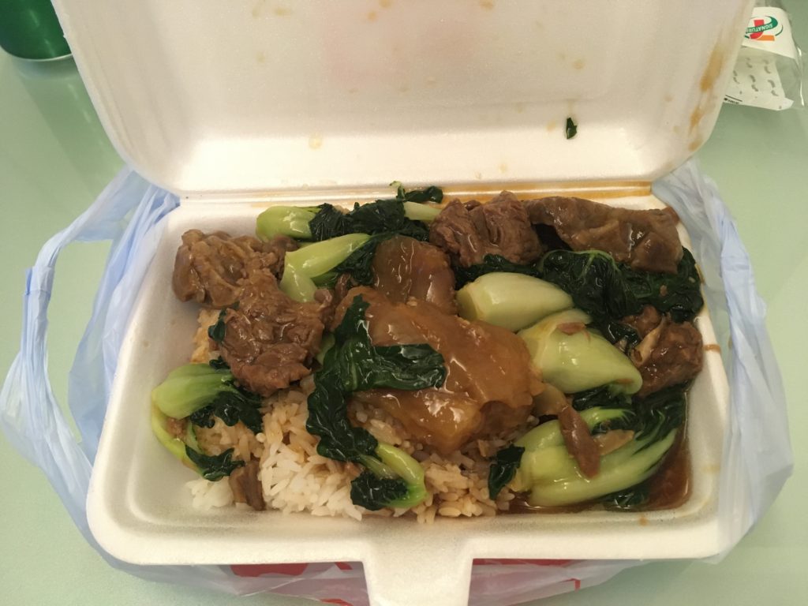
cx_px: 404
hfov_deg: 61.7
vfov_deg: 48.2
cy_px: 303
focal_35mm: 29
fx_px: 677
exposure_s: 1/17
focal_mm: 4.15
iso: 200
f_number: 2.2
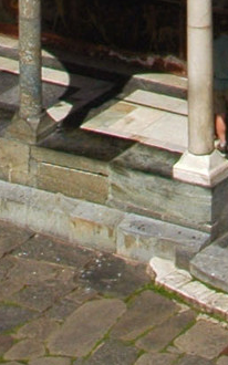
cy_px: -937
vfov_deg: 7.1
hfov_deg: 5.3
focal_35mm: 245
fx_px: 2438
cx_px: 312
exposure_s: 1/500
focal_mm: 22
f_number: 11
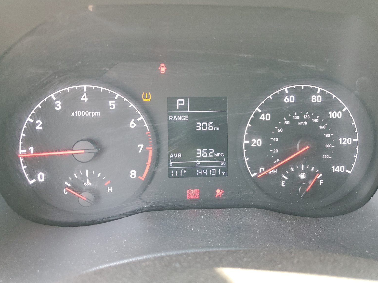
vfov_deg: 51.4
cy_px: 137
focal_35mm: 27
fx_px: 295
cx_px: 195
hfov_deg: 65.3
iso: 152
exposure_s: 1/60.2
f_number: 1.5
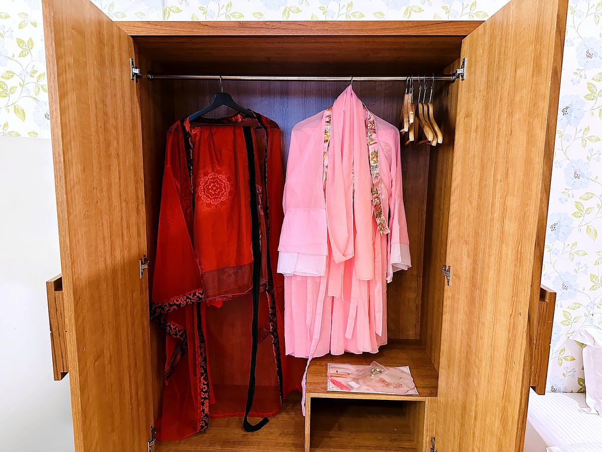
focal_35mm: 24
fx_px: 417
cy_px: 226
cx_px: 301
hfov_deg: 71.6
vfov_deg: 56.8
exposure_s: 1/40
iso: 640
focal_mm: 6.86
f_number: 1.78
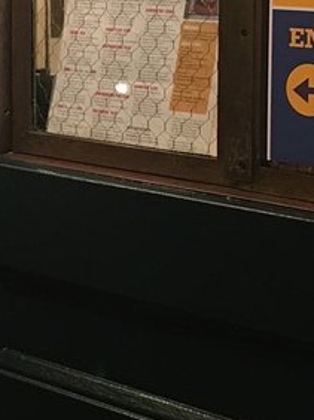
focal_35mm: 103
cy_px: 54
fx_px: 1248
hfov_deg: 14.3
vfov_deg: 18.8
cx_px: 73
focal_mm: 4.15
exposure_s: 1/30
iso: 125
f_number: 2.2
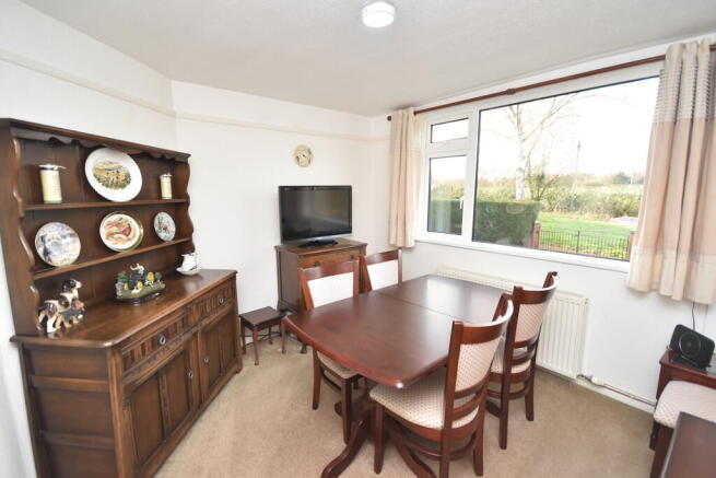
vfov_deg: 77.4
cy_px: 239
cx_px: 358
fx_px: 298
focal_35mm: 15
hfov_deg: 100.4
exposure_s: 1/125
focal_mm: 10
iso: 800
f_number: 4
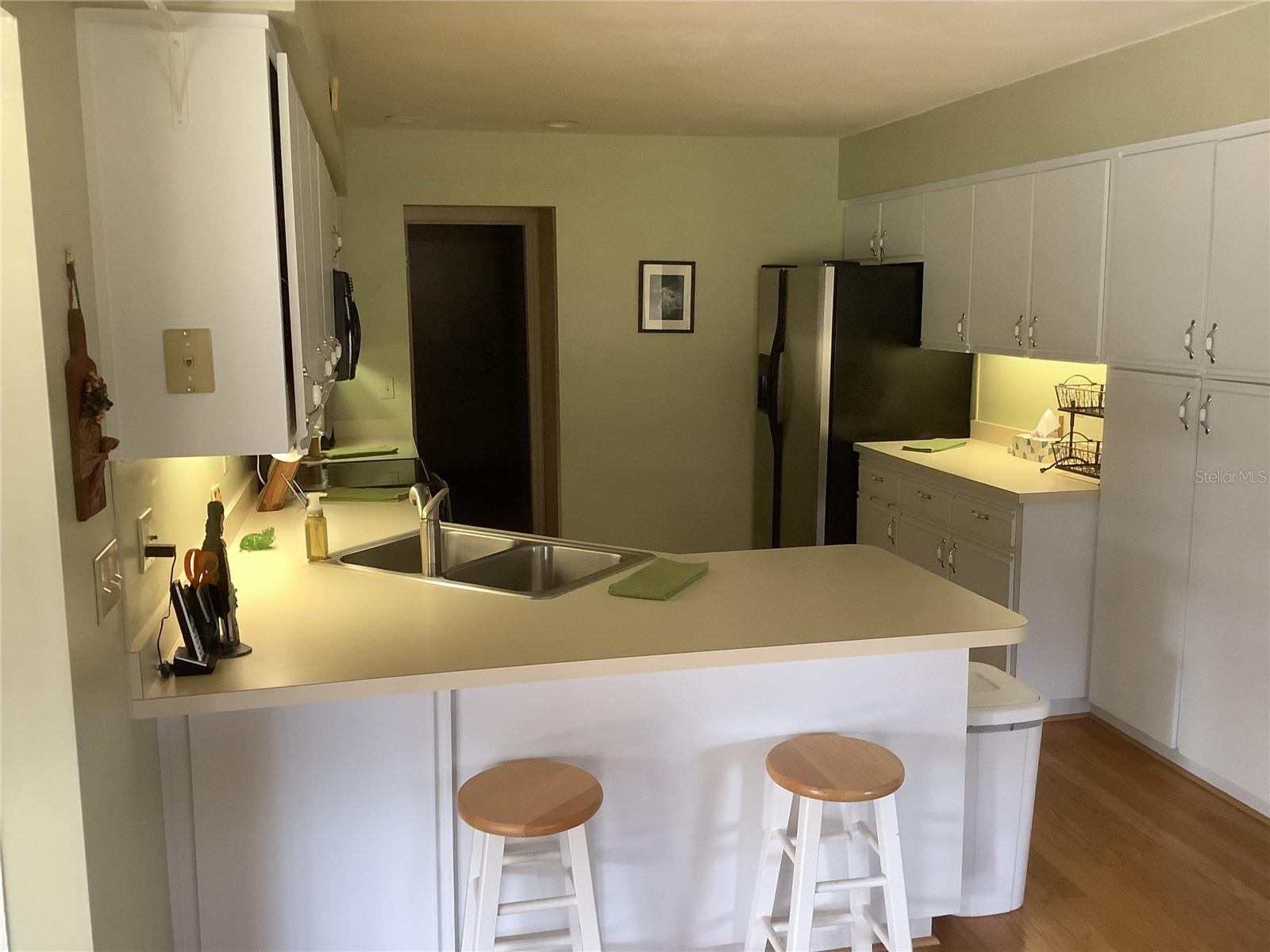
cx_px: 635
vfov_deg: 45.4
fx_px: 1137
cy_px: 476
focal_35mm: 31
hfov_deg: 58.4
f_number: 2.4
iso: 320
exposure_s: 1/60
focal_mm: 3.3
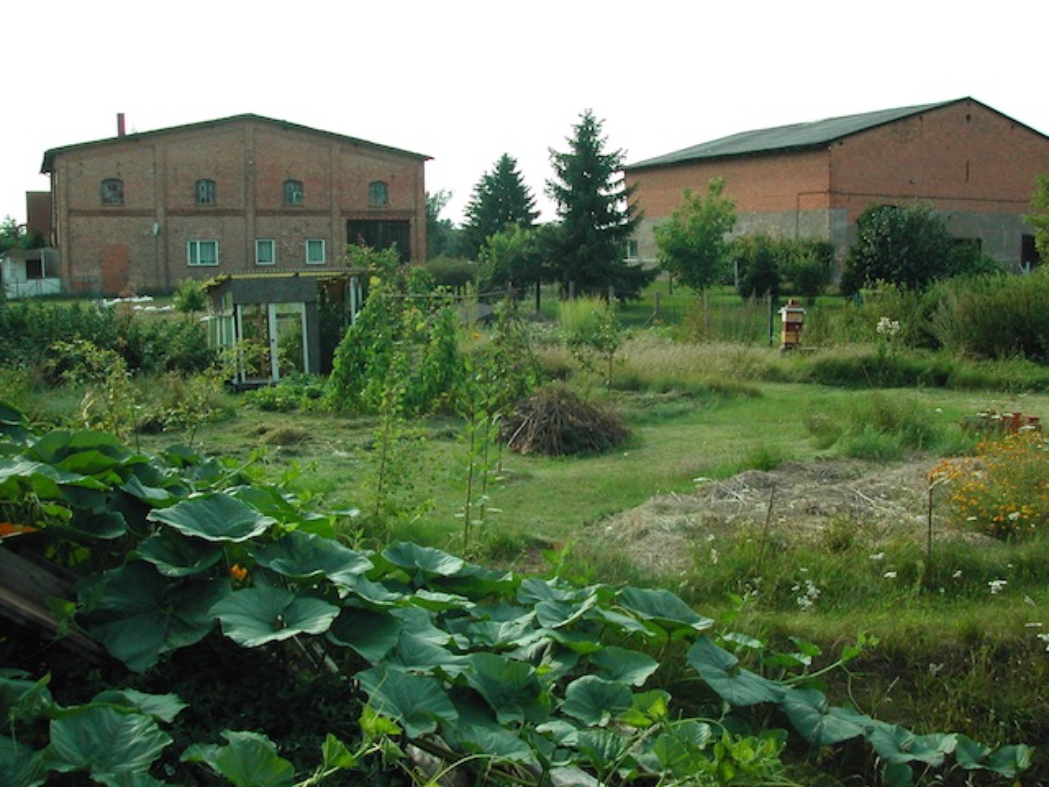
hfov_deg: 49.0
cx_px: 524
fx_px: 1152
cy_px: 394
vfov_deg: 37.7
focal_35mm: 38
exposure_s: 1/108
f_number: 7.6
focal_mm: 8
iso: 100
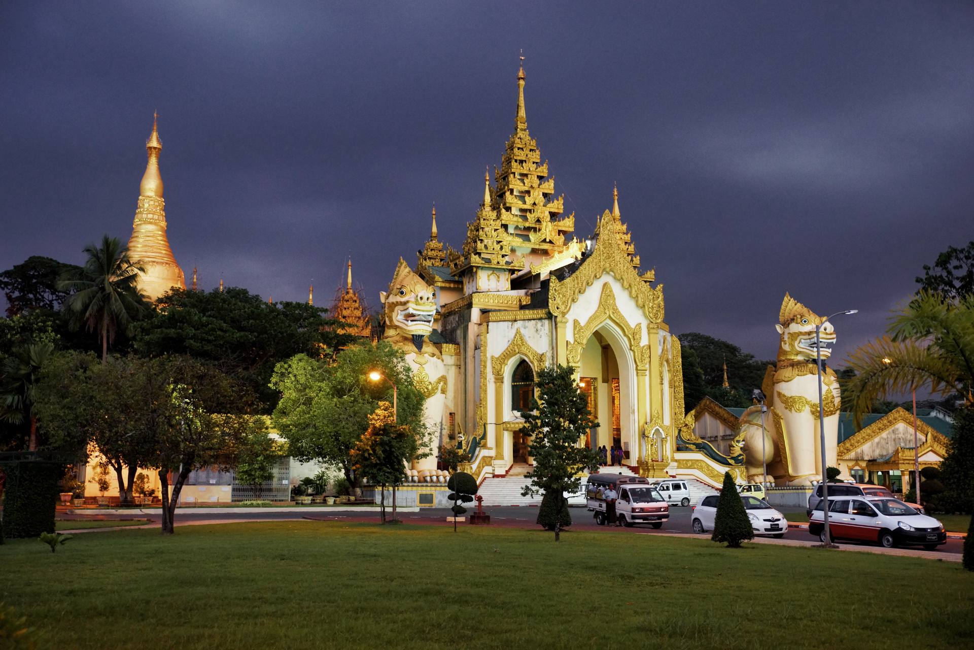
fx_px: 1082
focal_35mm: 40
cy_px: 325
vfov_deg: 33.4
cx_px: 487
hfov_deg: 48.5
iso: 1600
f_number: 4
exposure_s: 1/60
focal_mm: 40
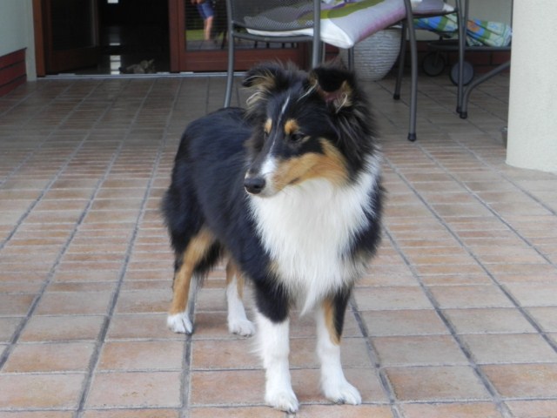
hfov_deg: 29.4
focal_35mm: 66
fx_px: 1062
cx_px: 278
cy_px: 209
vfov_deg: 22.3
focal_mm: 11.8
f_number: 4.5
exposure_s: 1/145
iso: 160
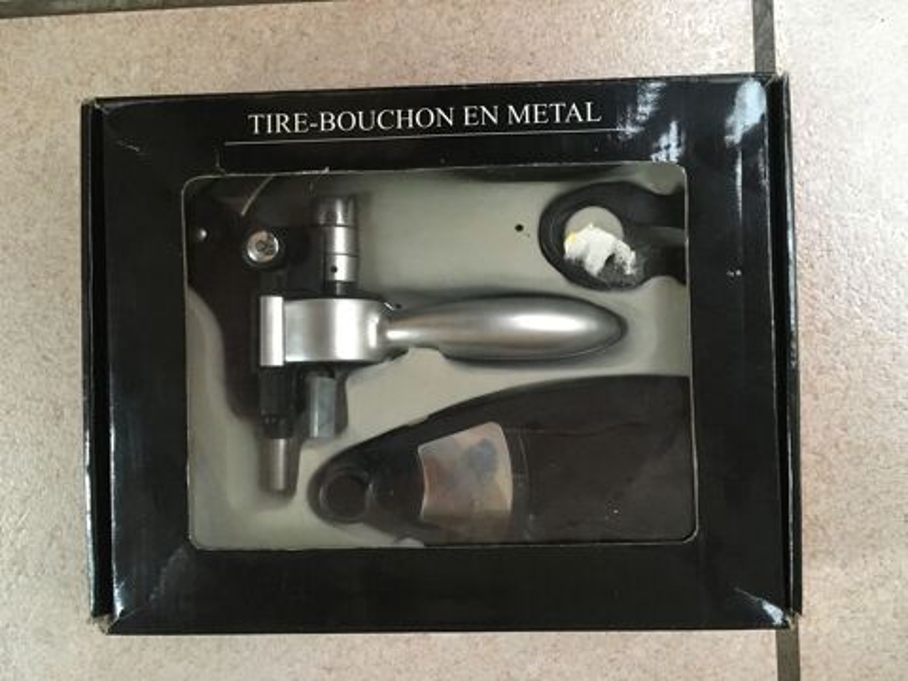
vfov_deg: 48.2
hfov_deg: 61.7
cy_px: 340
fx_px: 761
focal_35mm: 29
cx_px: 454
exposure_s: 1/17
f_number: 2.2
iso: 320
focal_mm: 4.15
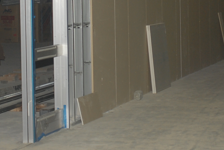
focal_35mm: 110
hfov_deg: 18.5
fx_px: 686
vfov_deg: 12.4
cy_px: 3
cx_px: 99
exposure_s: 1/250
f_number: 2.8
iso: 200
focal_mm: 24
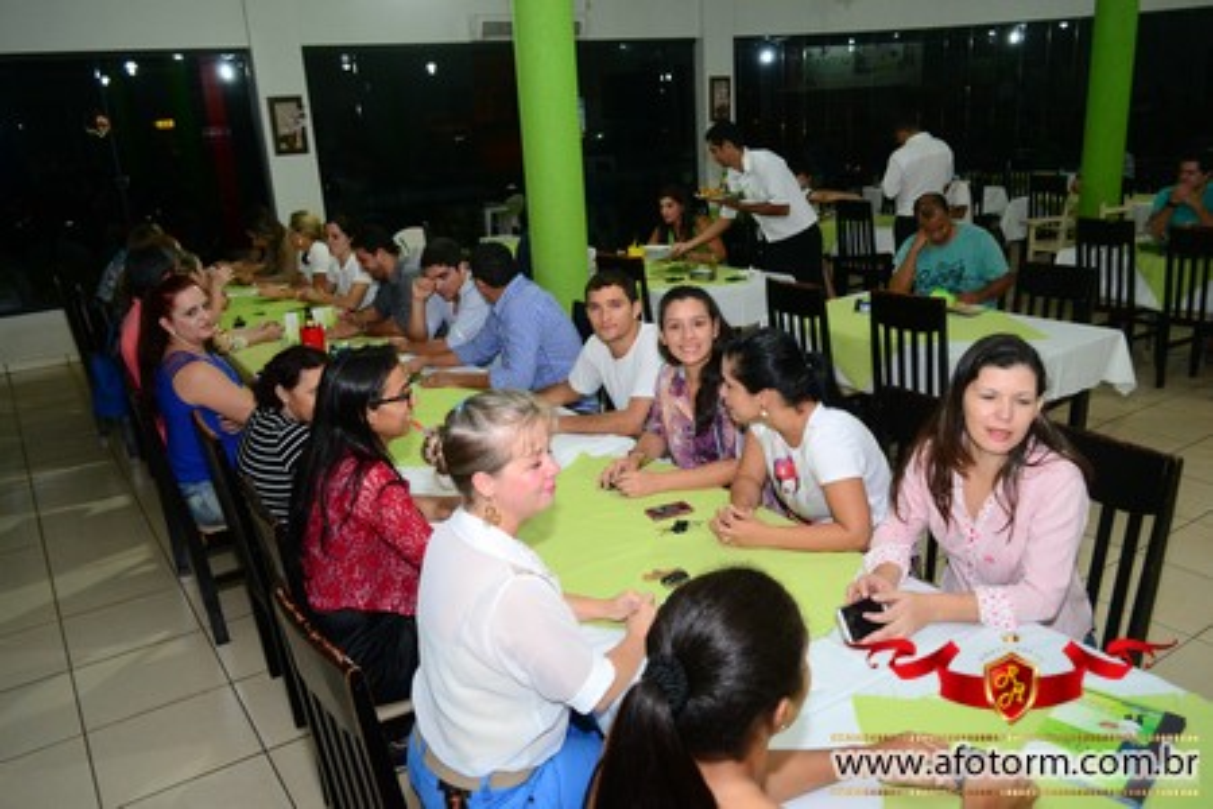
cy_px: 404
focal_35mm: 27
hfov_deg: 67.4
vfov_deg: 47.9
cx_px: 606
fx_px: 910
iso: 1600
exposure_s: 1/60
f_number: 4
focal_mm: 18
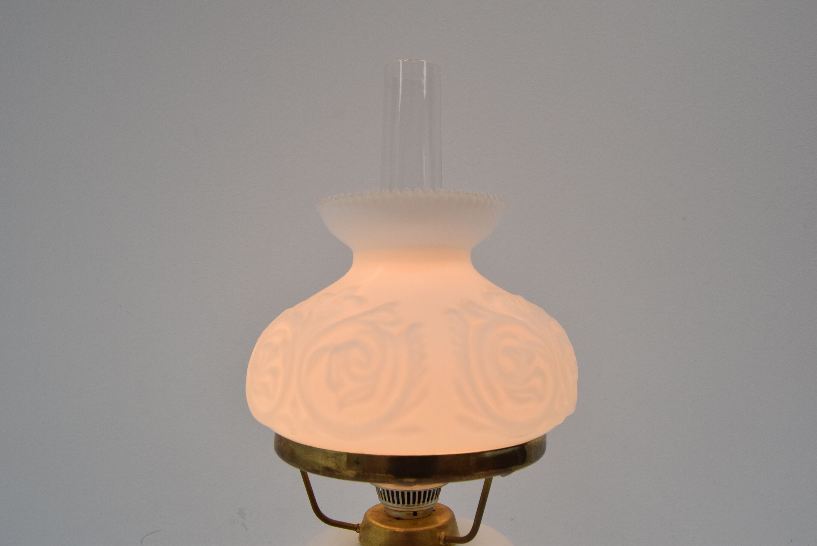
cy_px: 273
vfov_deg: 48.0
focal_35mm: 27
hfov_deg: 67.3
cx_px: 408
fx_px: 613
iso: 1600
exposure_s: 1/250
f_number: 8
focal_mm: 18
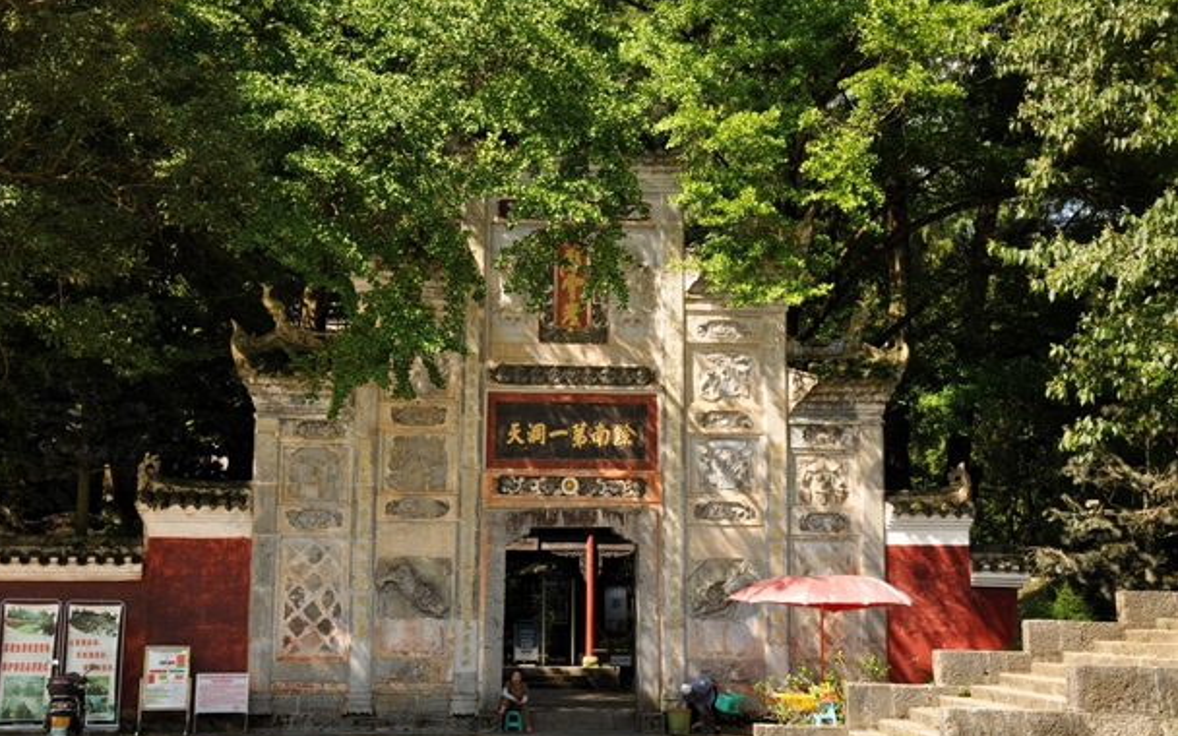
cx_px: 579
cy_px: 385
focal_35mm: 55
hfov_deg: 37.2
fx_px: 1750
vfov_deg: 23.8
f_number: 6.3
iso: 200
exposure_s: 1/250
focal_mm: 35
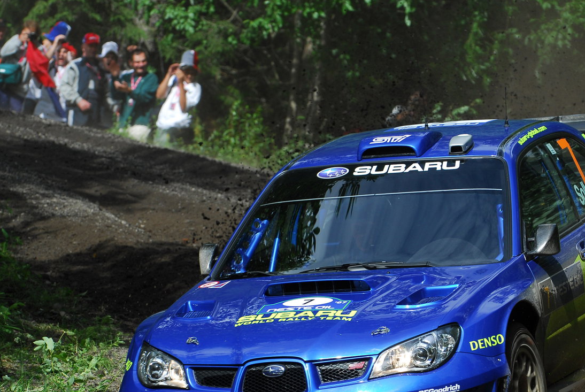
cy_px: 269
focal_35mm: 307
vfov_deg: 4.5
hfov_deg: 6.7
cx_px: 367
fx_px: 4996
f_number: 5.6
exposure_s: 1/640
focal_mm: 140
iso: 200
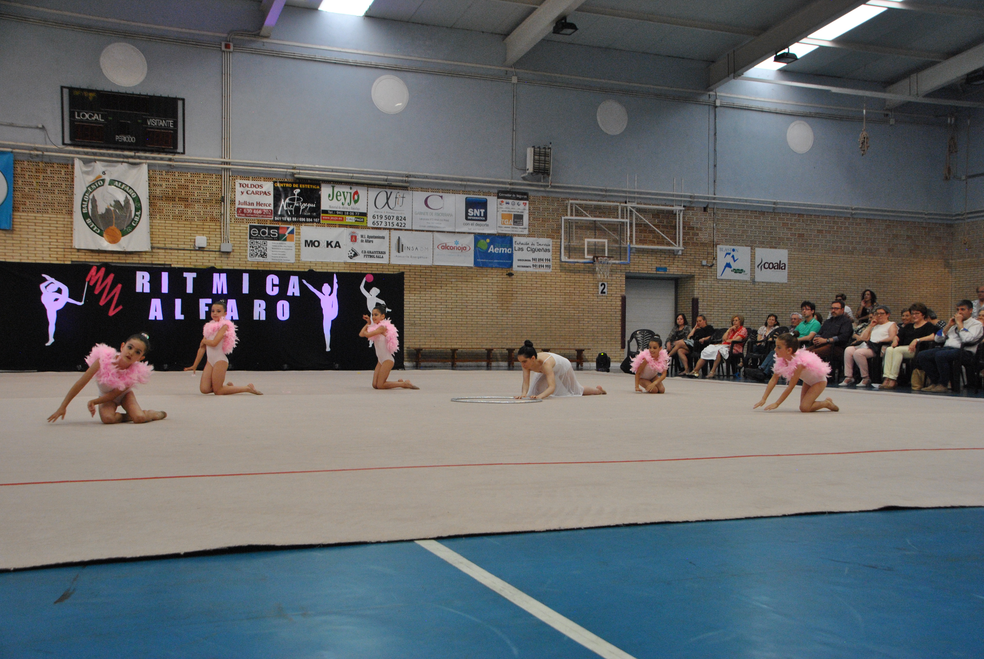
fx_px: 1026
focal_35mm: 38
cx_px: 492
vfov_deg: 35.6
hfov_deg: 51.2
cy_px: 330
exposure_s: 1/160
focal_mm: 25
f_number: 6.3
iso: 800
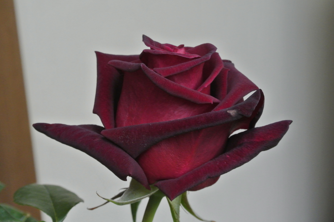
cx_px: 165
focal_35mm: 82
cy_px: 110
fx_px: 761
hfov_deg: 24.8
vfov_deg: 16.7
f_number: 10
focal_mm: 30
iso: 1600
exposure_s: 1/400
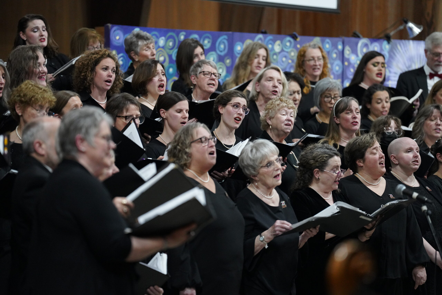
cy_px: 148
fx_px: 2456
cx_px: 221
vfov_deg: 6.9
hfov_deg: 10.3
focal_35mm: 200
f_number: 2.8
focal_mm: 200
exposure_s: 1/100
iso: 5000
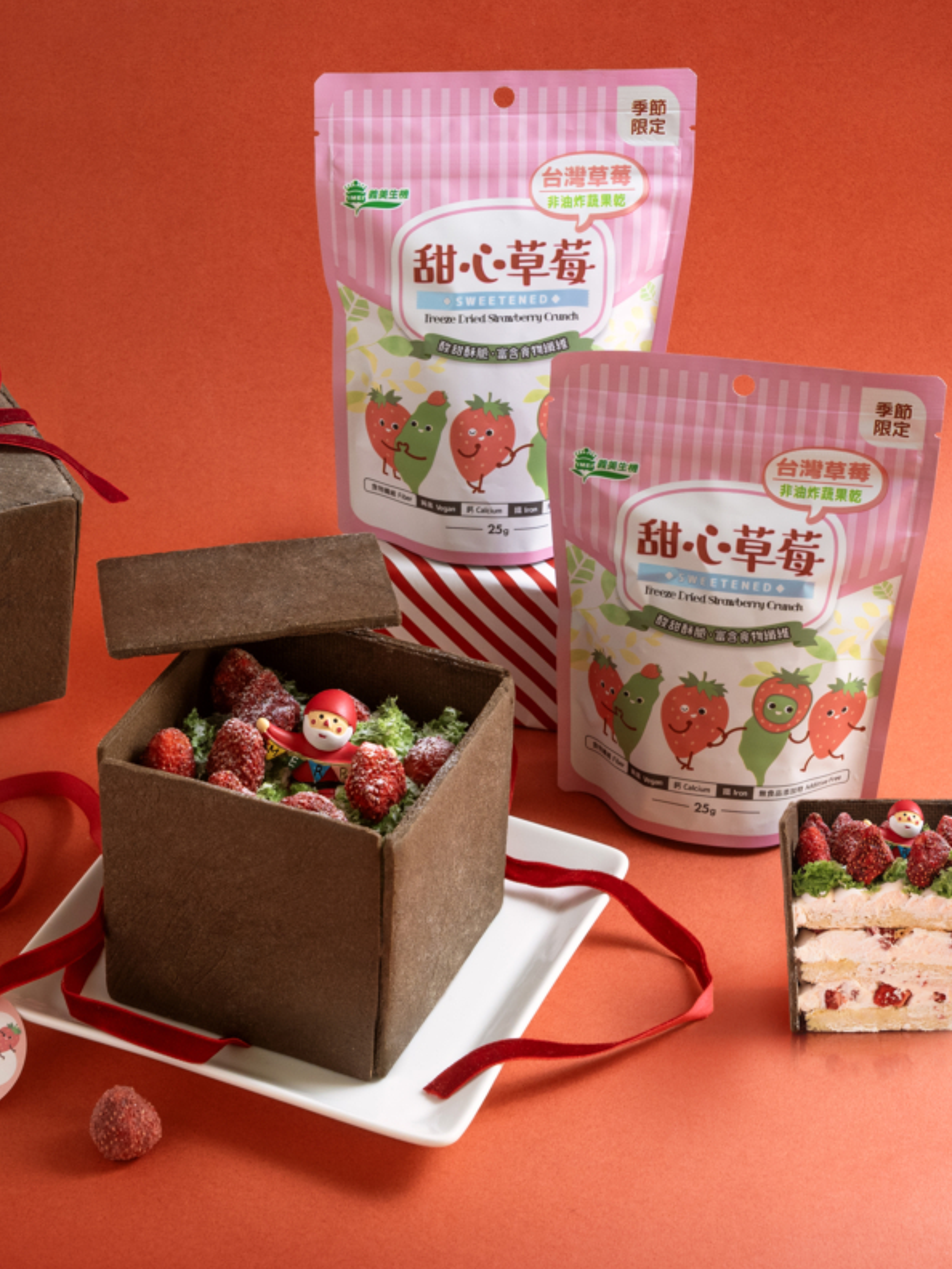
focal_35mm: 102
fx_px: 3740
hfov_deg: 14.5
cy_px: 638
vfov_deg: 19.3
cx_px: 337
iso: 800
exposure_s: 1/13
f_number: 14
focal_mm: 70
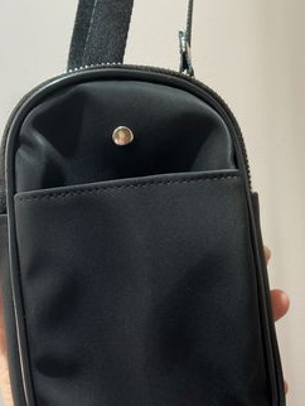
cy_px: 250
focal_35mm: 43
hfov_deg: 33.6
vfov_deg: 43.5
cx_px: 135
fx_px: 504
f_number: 1.8
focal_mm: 4.25
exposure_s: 1/50
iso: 125
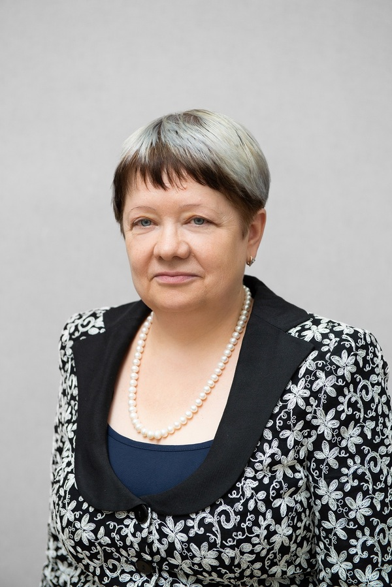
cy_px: 294
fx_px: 1142
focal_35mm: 70
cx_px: 196
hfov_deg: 19.5
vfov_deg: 28.8
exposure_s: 1/160
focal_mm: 70
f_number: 4.5
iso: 640
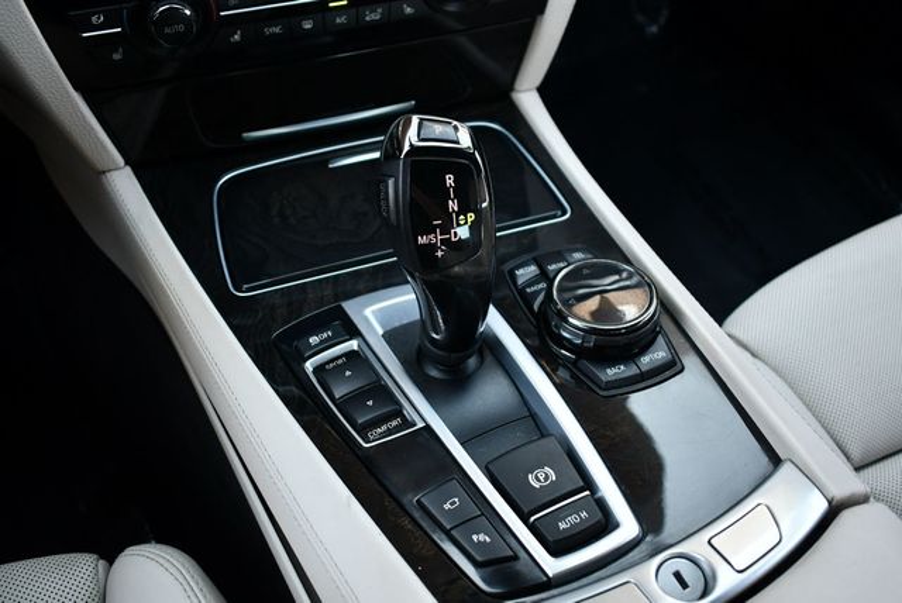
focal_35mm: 36
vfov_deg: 36.9
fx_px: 903
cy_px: 302
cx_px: 451
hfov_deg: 53.1
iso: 800
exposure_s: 1/250
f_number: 3.5
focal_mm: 18
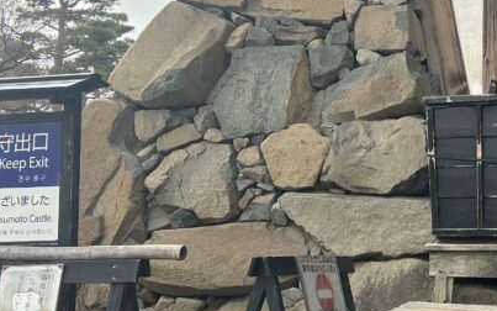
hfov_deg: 28.0
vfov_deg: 18.1
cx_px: 470
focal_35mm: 70
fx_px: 948
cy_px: -9
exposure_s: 1/982
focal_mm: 5.7
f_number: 1.5
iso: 50
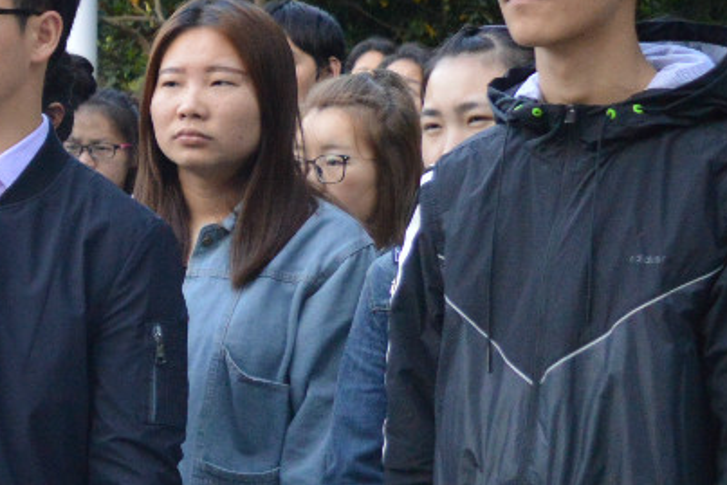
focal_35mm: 119
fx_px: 2404
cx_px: -432
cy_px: 278
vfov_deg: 11.5
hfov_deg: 15.6
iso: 1000
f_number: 3.5
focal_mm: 20
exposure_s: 1/500
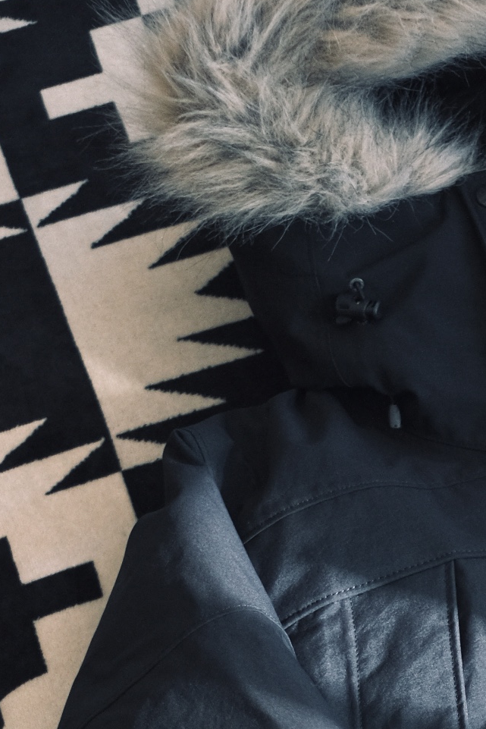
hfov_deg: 7.8
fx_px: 3481
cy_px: 837
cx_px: 723
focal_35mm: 172
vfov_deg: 11.7
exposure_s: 1/52
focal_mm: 35
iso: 640
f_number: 1.4
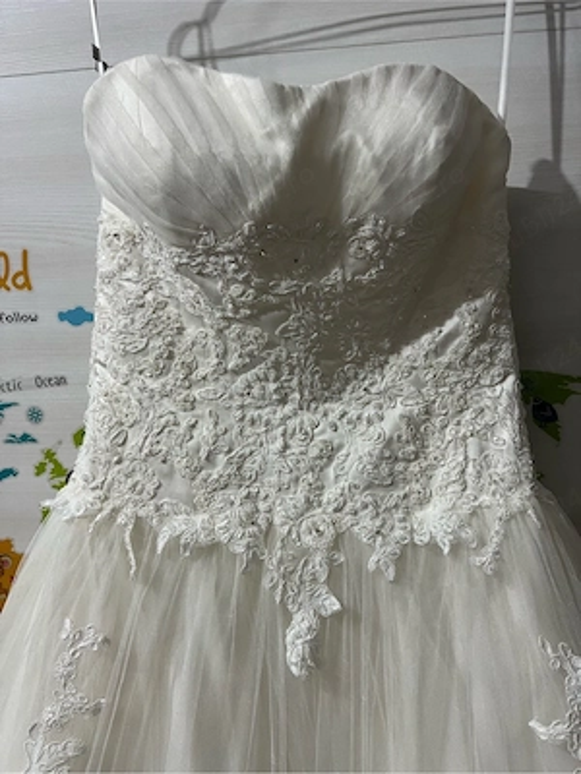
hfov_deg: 53.1
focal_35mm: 26
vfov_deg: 67.3
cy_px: 387
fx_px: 582
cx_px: 290
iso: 100
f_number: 1.5
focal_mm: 5.7
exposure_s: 1/50
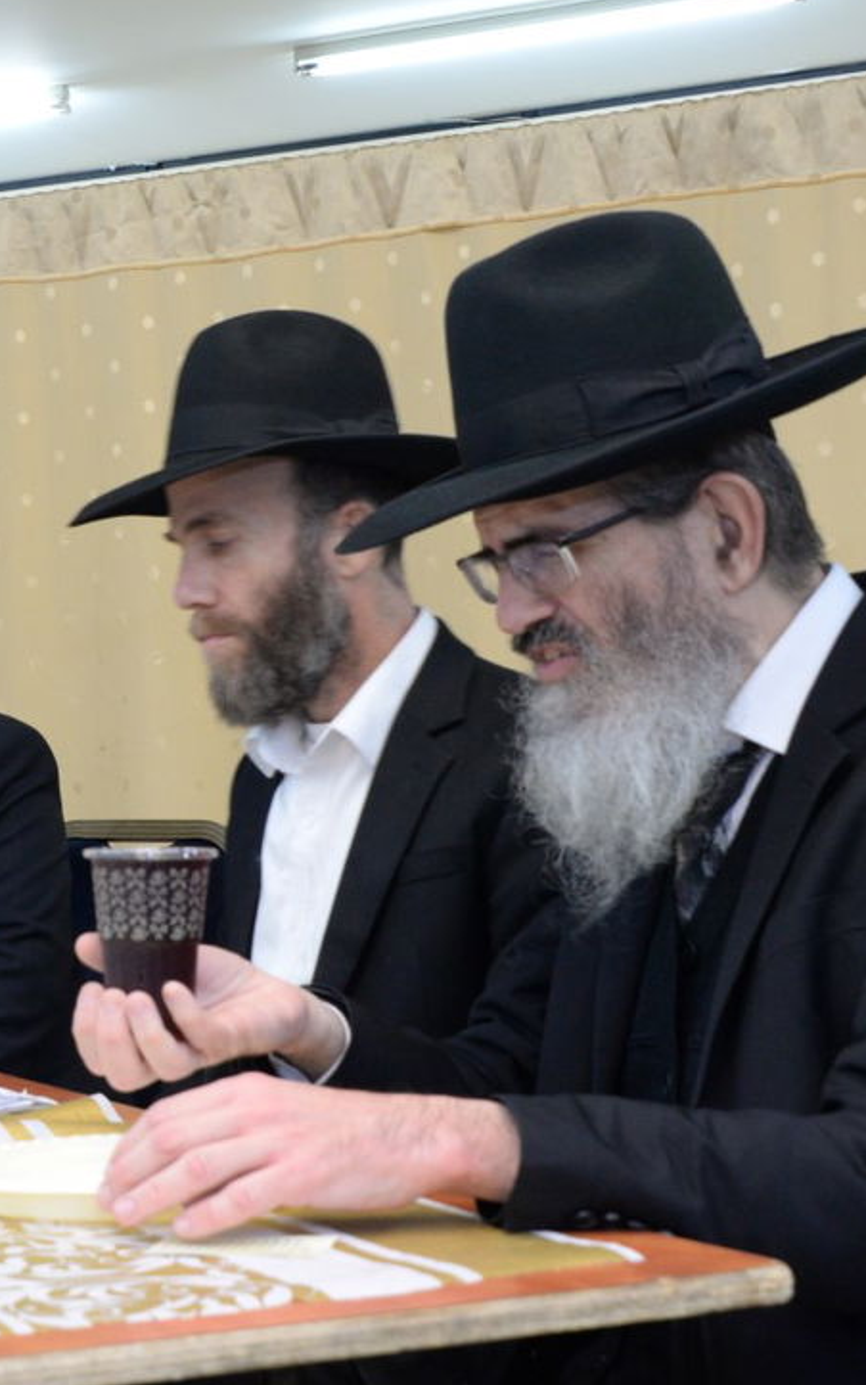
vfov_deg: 27.5
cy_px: 686
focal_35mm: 75
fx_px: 2832
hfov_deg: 16.9
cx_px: -46
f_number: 7.1
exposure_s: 1/60
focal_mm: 38
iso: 2000
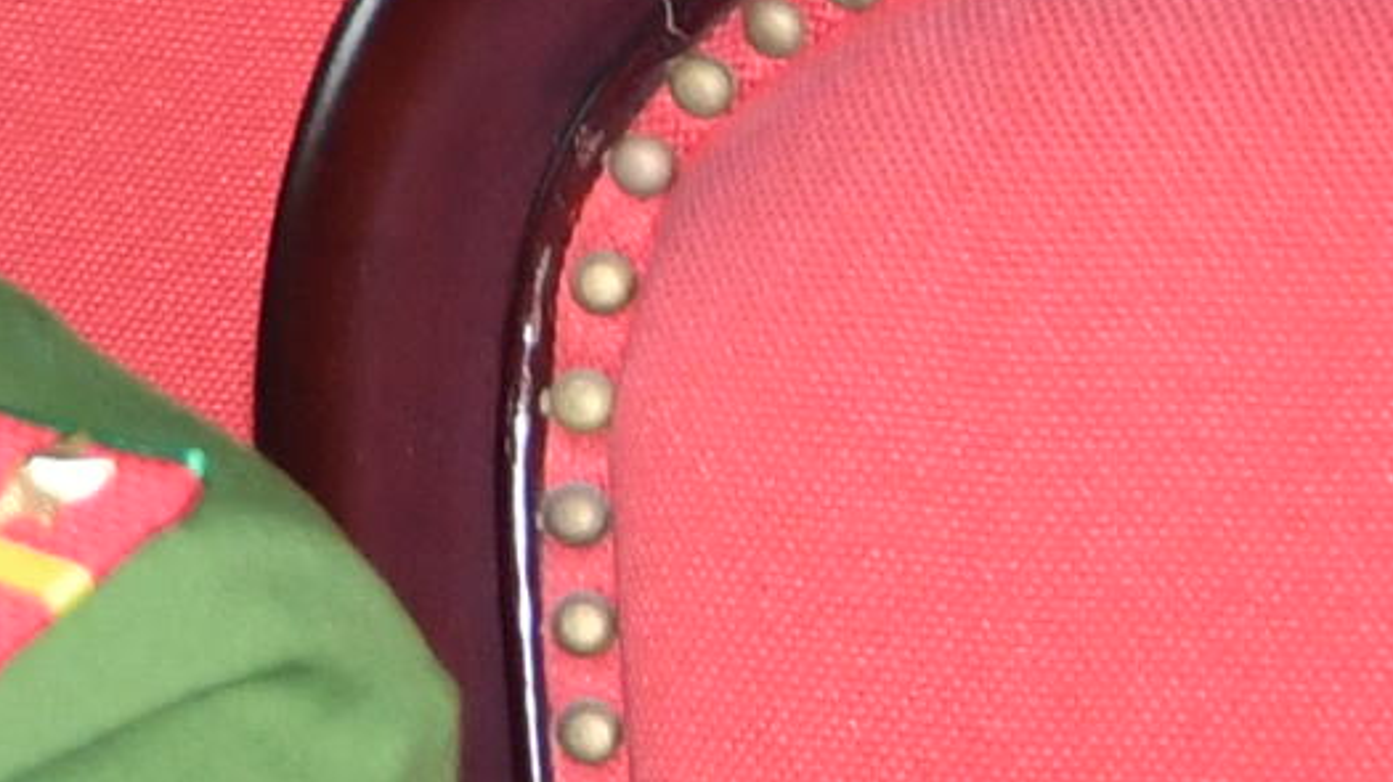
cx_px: -3001
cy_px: -994
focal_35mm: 437
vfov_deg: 2.8
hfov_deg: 4.7
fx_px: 16143
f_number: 4.5
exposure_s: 1/250
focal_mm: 35
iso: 1250
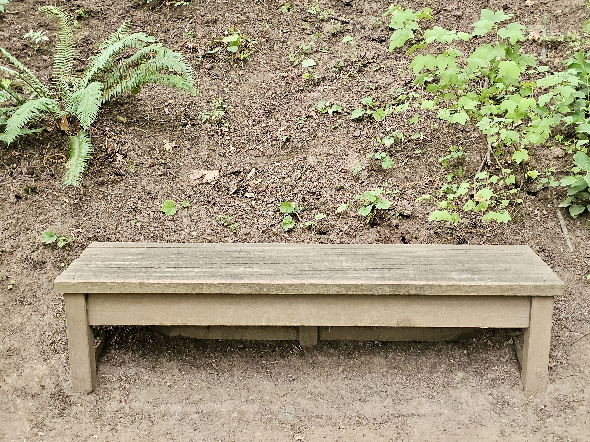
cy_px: 221
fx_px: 392
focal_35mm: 23
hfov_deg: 73.9
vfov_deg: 58.9
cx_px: 295
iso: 160
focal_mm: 6.3
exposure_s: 1/60
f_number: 1.7
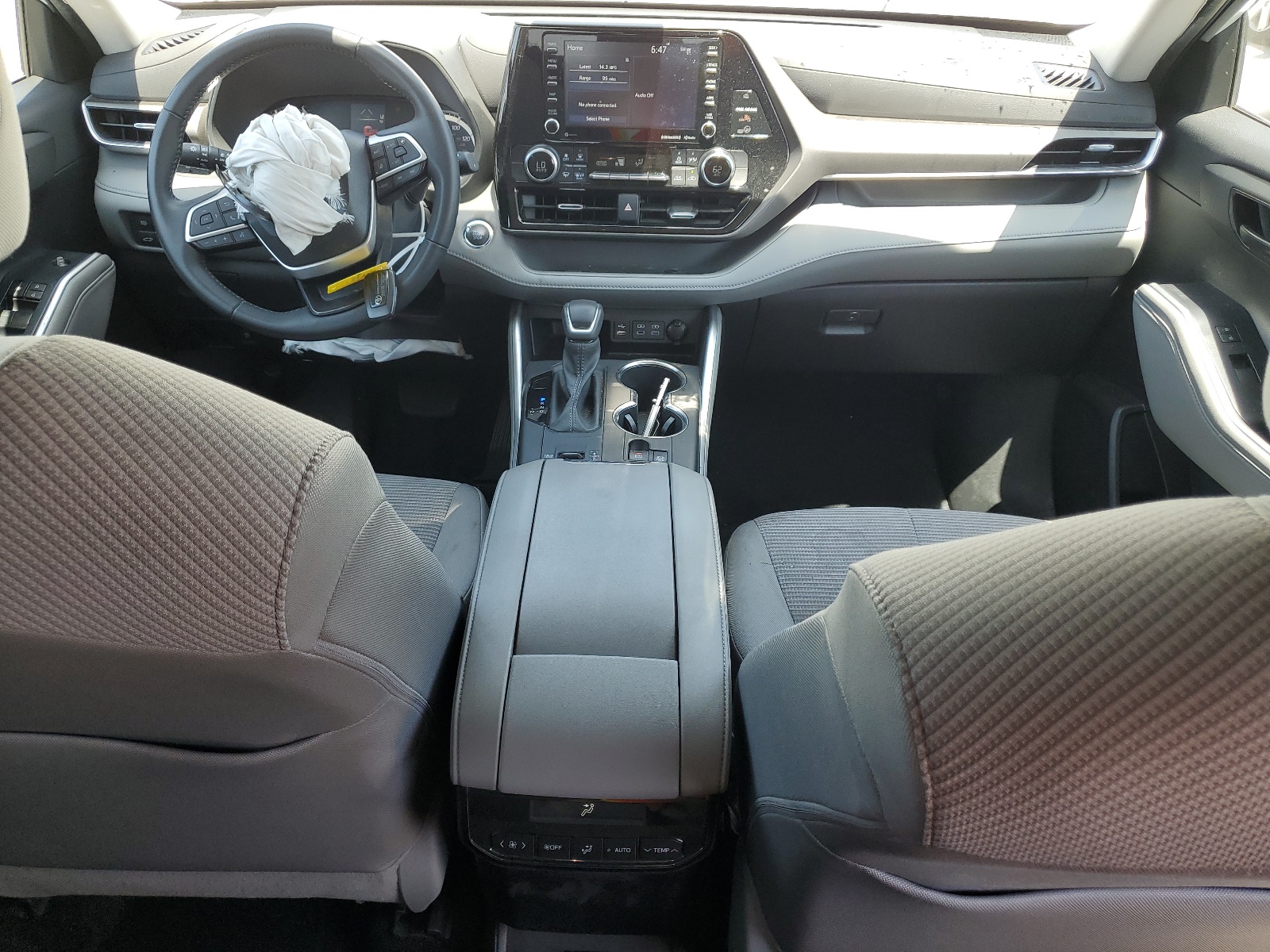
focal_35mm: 26
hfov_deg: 67.3
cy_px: 476
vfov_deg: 53.1
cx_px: 635
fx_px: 954
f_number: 1.5
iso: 50
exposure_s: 1/179
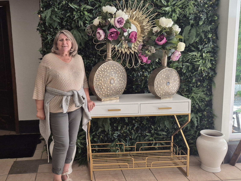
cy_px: 90
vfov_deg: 58.9
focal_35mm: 23
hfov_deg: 73.9
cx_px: 120
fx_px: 160
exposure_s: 1/100
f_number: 1.8
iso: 160
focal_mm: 5.4
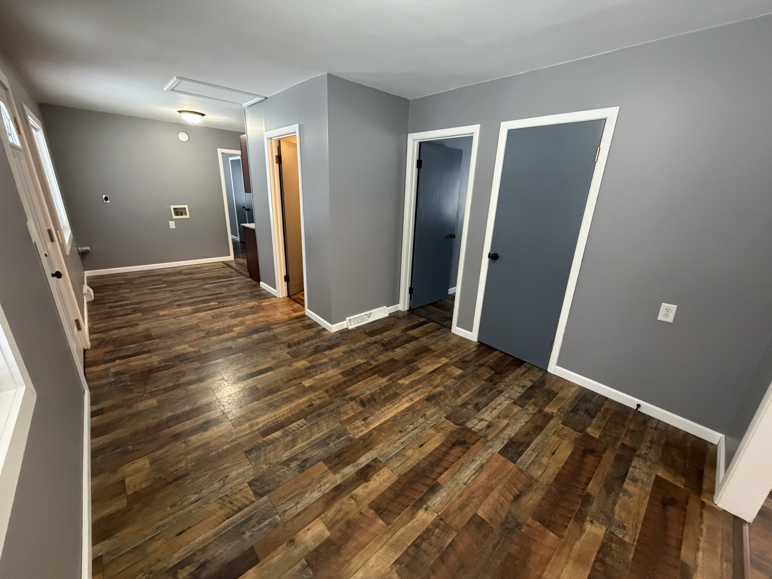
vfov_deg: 85.7
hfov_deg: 102.1
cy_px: 290
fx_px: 312
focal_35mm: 14
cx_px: 386
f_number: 2.2
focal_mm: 2.22
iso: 640
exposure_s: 1/60
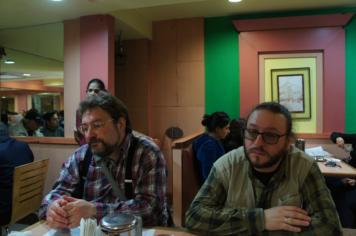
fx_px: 267
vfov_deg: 47.8
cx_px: 178
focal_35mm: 27
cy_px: 118
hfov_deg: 67.4
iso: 1600
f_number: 3.5
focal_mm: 18
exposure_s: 1/40
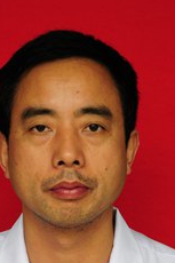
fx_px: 1329
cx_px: 67
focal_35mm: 182
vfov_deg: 11.3
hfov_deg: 7.5
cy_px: 221
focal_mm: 70
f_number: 5.6
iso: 400
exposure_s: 1/80
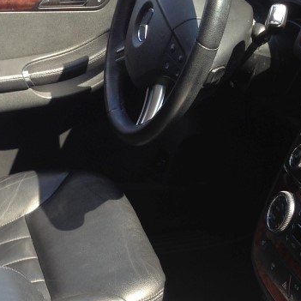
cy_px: 226
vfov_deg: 20.3
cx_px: -23
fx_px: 836
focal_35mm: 85
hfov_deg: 19.6
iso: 50
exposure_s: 1/168
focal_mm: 4.12
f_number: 2.4
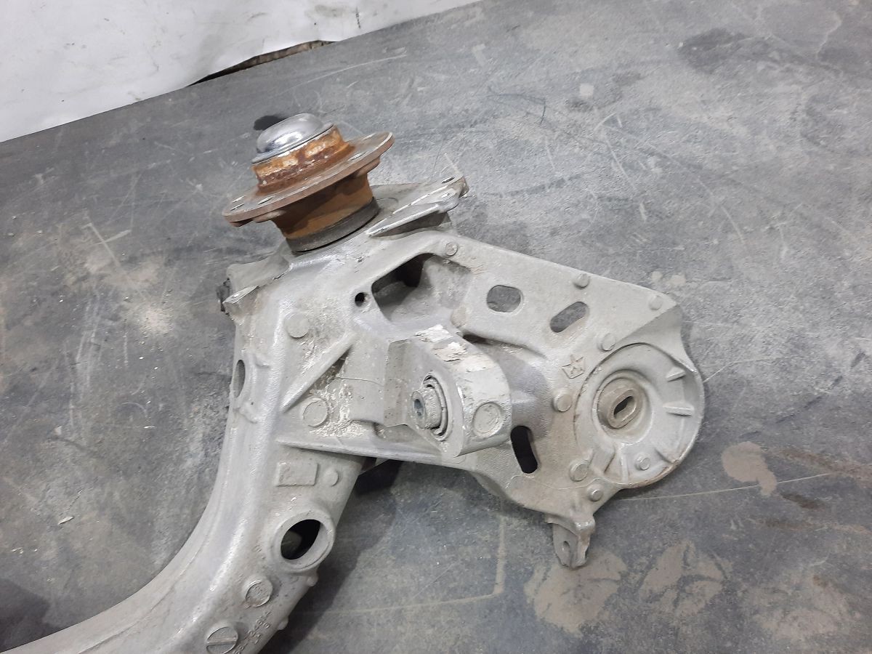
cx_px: 436
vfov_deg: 54.9
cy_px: 327
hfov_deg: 69.4
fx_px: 630
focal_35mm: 25
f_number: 2
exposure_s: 1/50
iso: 250
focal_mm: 4.6
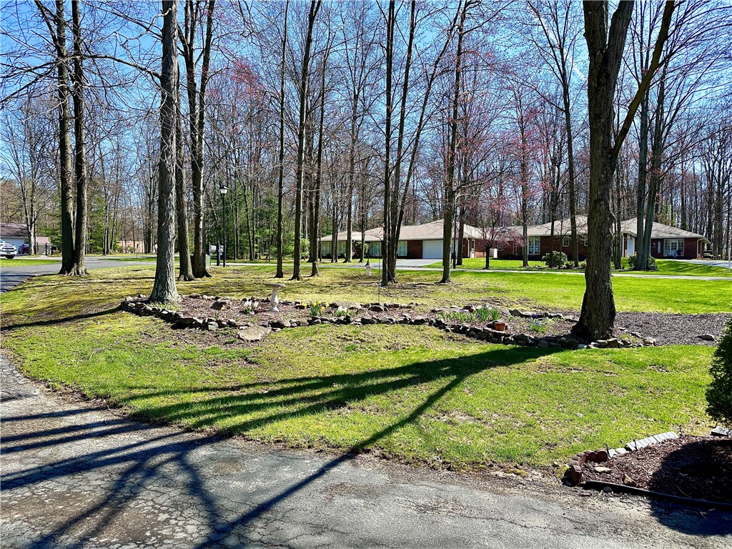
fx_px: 508
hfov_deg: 71.6
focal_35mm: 24
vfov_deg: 56.8
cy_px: 274
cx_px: 366
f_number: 1.78
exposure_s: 1/2028
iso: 80
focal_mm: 6.86
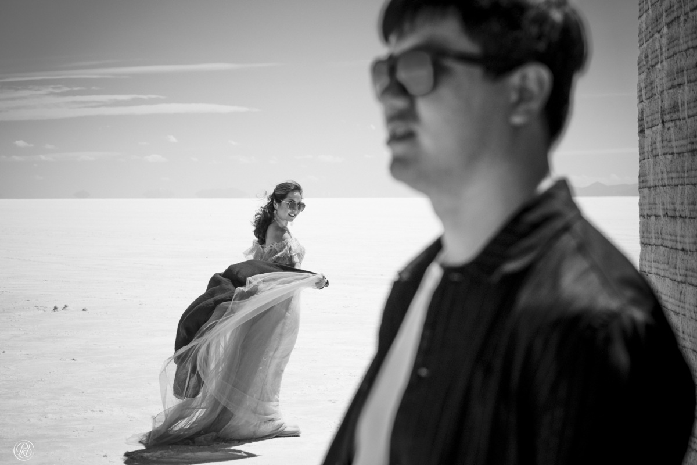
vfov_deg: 16.3
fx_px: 1626
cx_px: 348
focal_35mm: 84
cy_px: 232
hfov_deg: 24.2
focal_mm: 56
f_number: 5
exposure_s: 1/8000
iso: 250
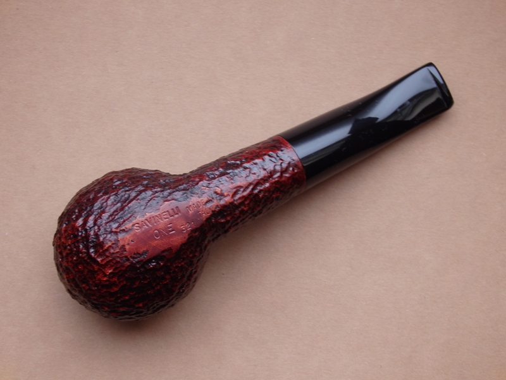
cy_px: 190
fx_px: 789
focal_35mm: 54
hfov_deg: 35.5
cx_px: 253
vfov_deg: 27.0
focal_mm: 9.8
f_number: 4.1
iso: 125
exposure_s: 1/5
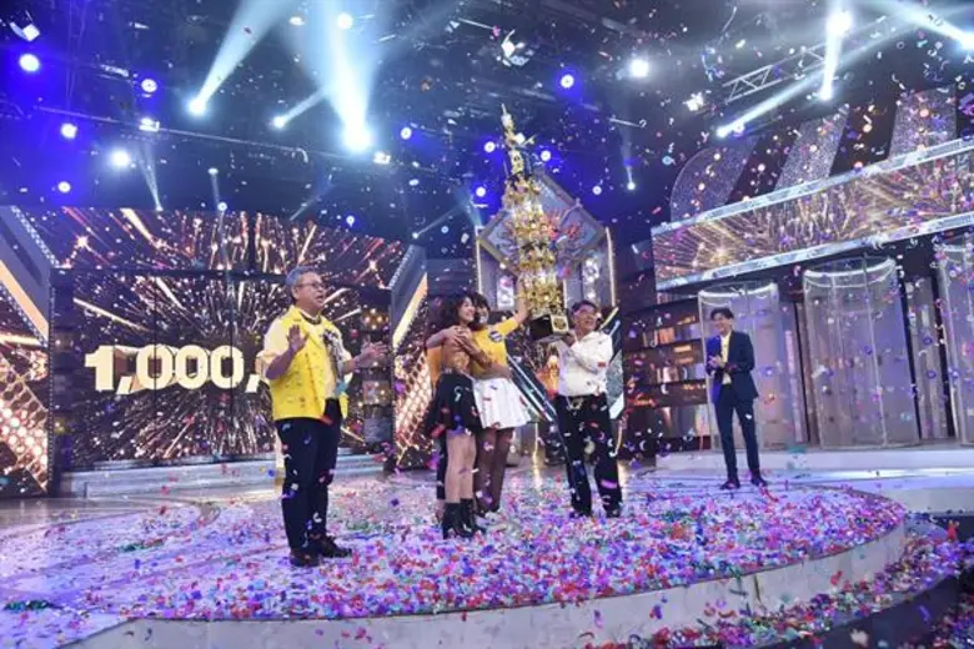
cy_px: 324
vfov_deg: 47.9
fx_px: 730
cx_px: 487
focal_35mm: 27
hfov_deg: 67.4
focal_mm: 27
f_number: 4.5
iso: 1250
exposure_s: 1/200
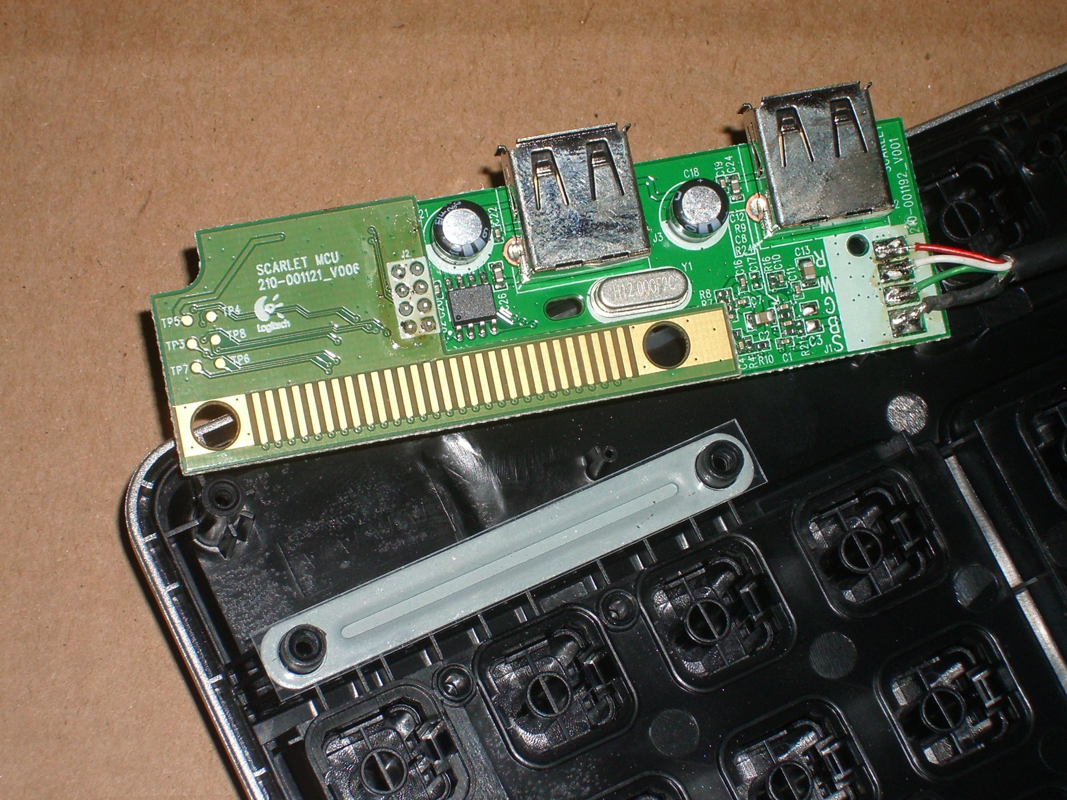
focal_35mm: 105
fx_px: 3237
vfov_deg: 14.1
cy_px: 400
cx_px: 534
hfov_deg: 18.7
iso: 80
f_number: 7.7
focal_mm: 17.4
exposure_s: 1/60
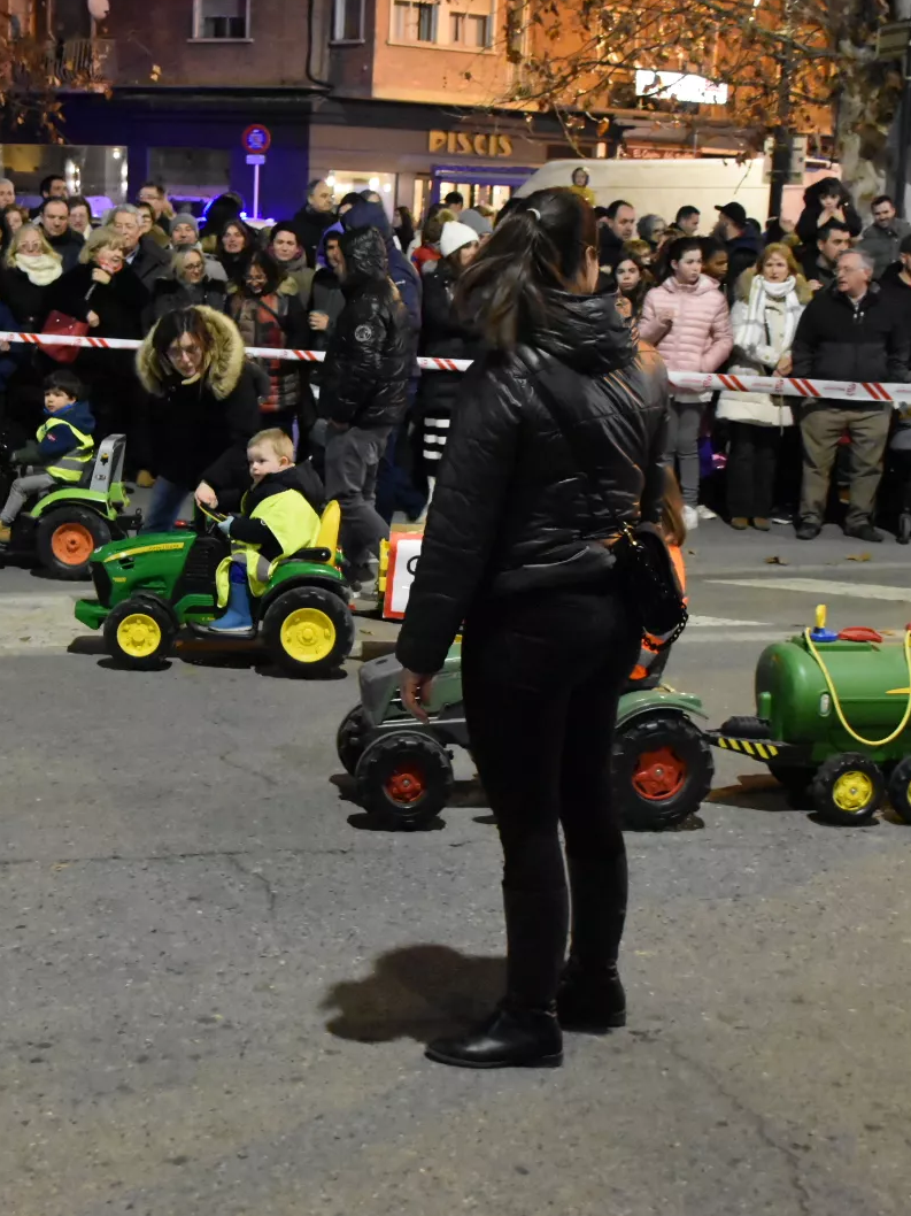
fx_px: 1861
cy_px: 603
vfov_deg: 36.2
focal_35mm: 53
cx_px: 312
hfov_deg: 27.4
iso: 8000
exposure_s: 1/60
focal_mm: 24
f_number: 4
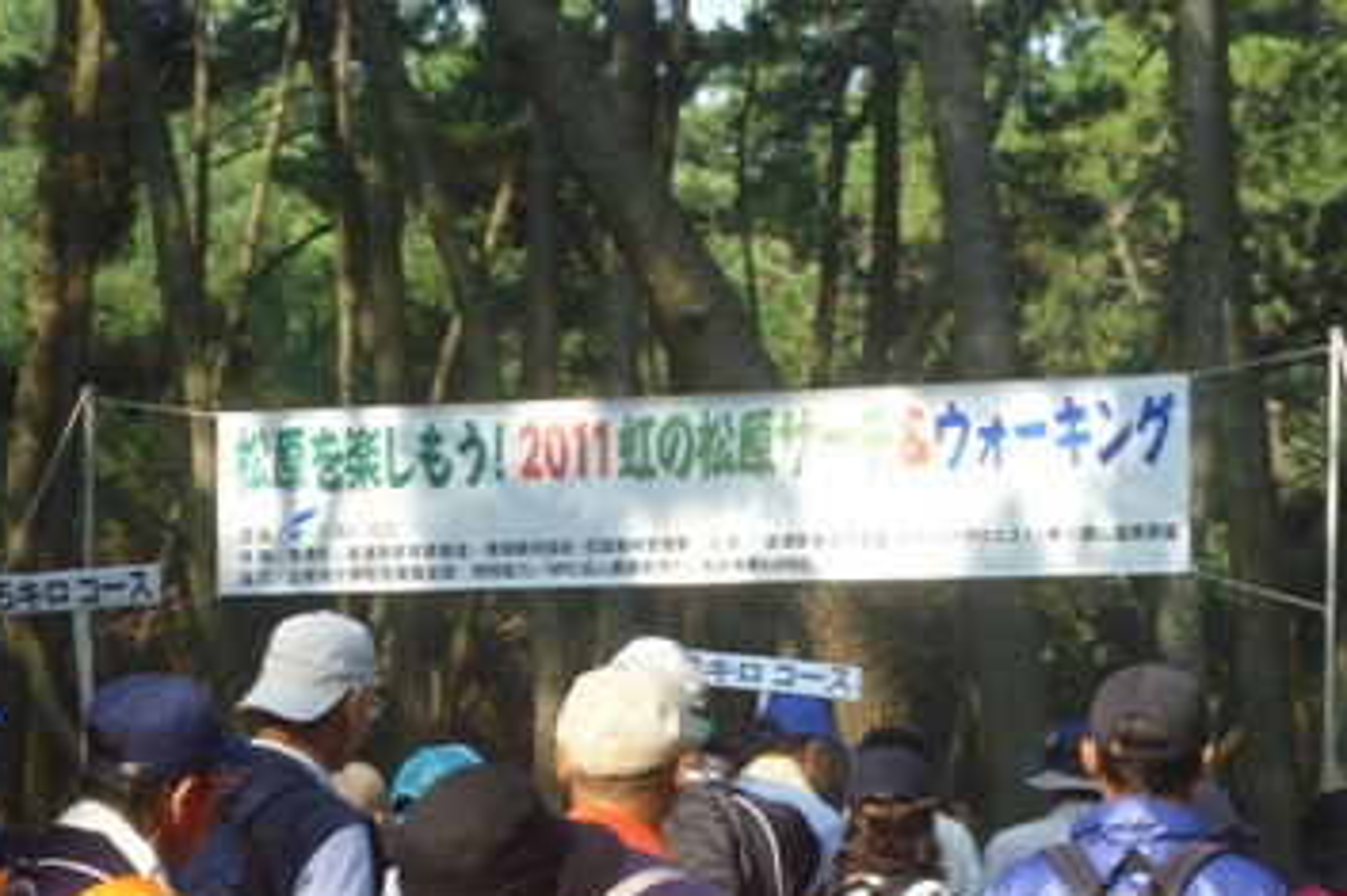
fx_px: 4936
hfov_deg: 15.5
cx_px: 710
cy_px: 480
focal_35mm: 132
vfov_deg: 10.4
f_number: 6.5
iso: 200
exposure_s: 1/125
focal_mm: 20
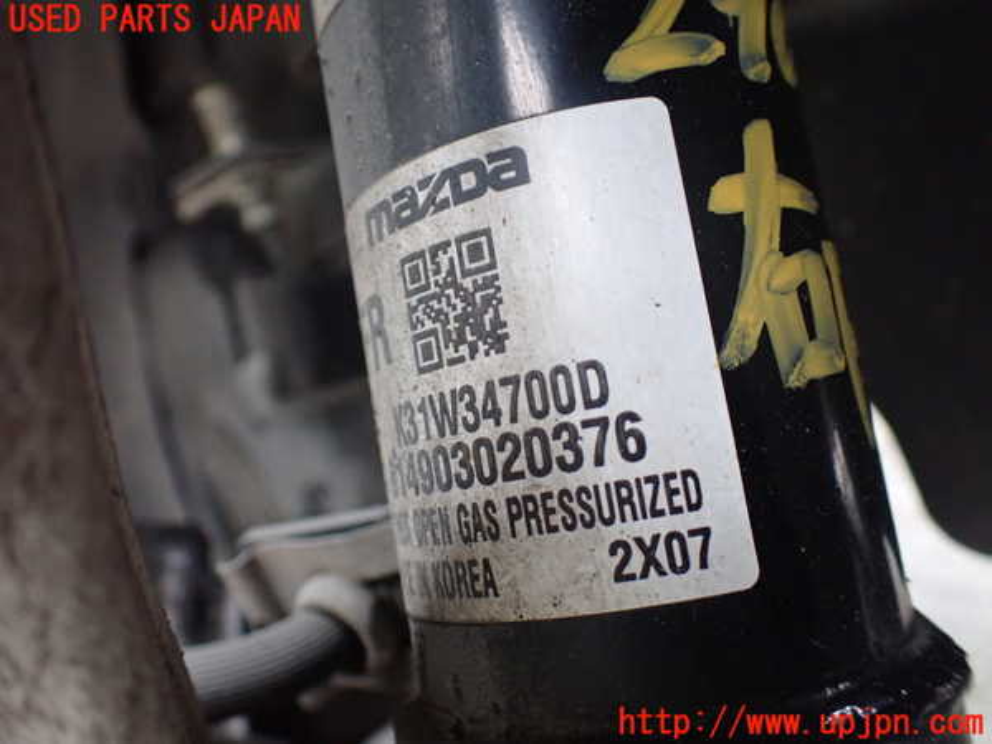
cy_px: 372
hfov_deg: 60.0
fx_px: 860
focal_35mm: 30
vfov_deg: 46.8
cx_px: 496
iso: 800
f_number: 2.3
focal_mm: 5.4
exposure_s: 1/125
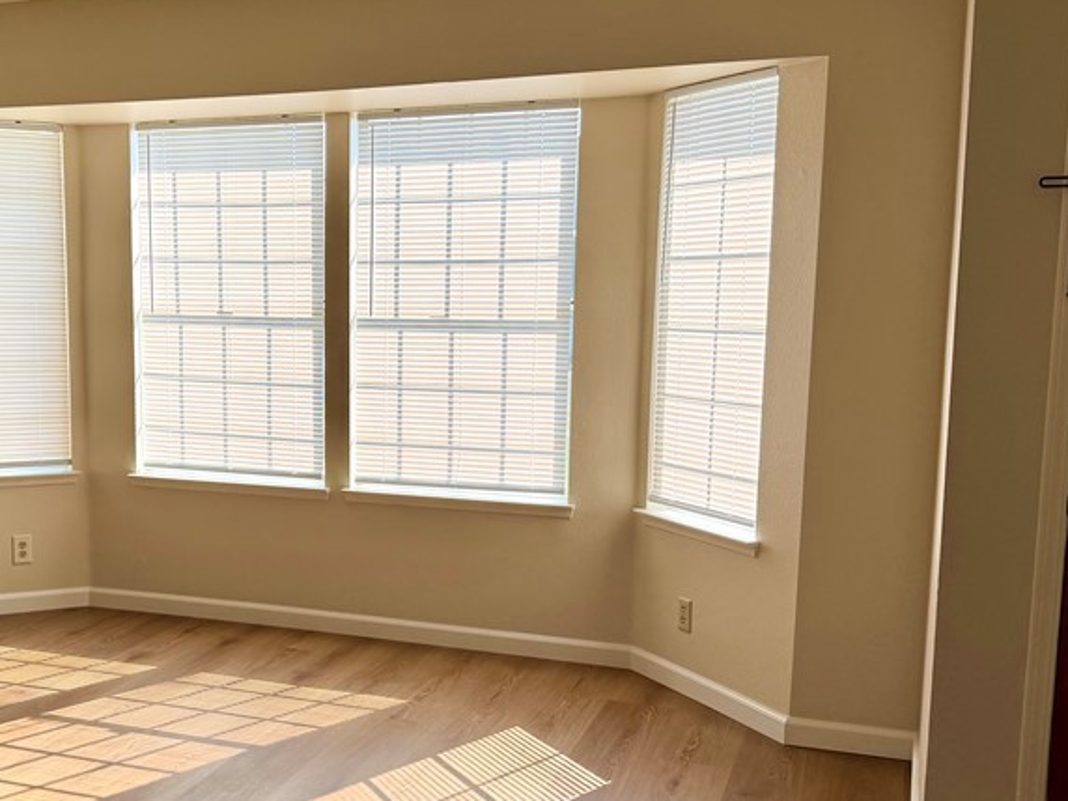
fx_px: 1327
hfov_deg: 42.8
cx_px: 299
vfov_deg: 33.5
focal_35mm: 43
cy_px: 467
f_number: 1.78
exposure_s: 1/888
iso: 80
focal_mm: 6.76
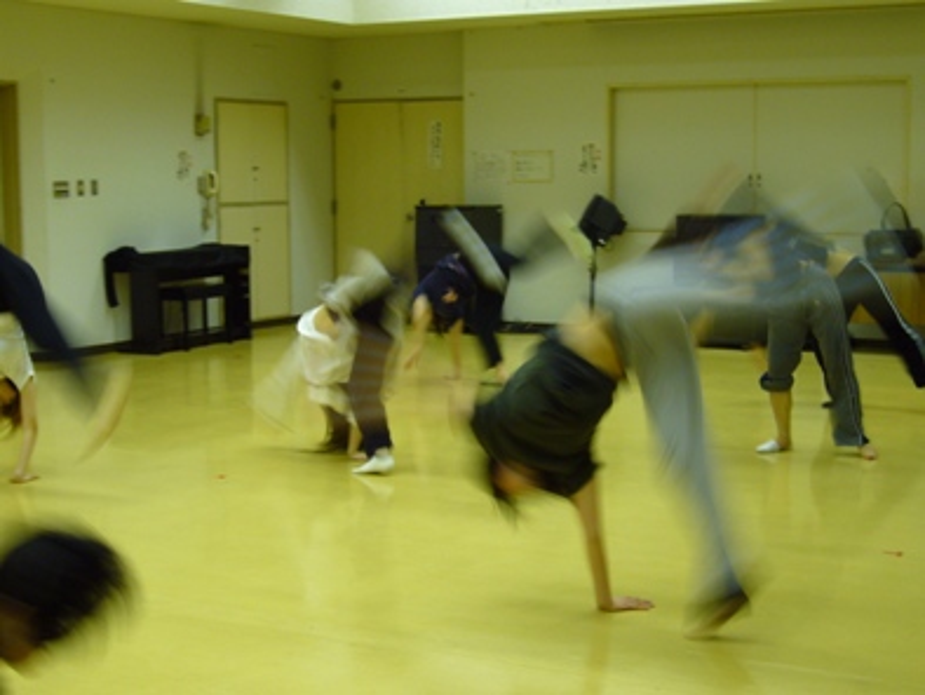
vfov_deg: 24.4
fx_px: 1604
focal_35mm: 60
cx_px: 462
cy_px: 348
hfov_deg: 32.2
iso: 125
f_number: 3.6
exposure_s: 1/15
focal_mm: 9.9
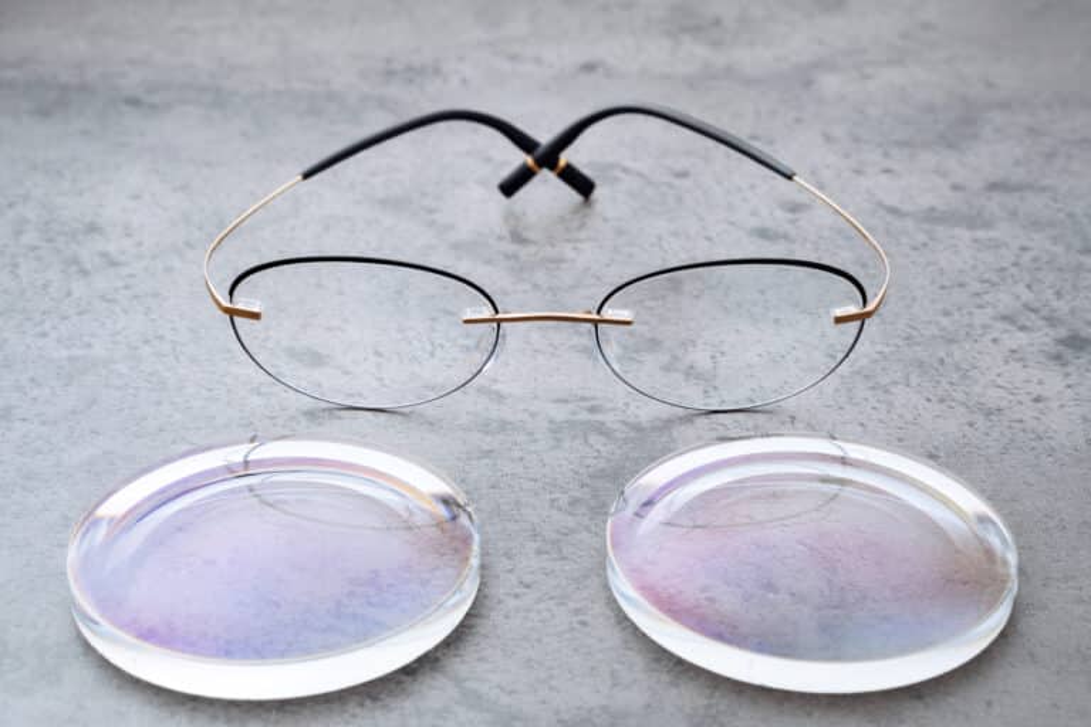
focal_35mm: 75
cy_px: 364
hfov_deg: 27.0
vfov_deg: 18.2
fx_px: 2273
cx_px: 546
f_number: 14
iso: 800
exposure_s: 1/160
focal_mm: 75
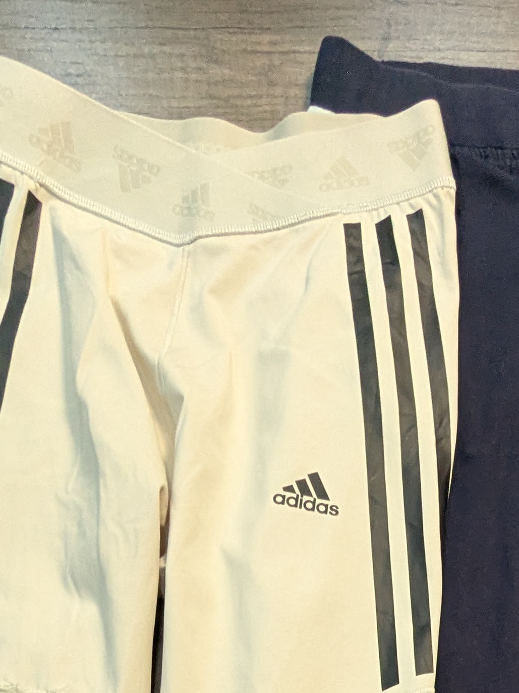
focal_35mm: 47
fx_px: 940
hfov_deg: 30.2
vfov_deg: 28.8
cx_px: 402
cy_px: 997
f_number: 2.2
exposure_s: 1/100
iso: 241
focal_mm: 2.35
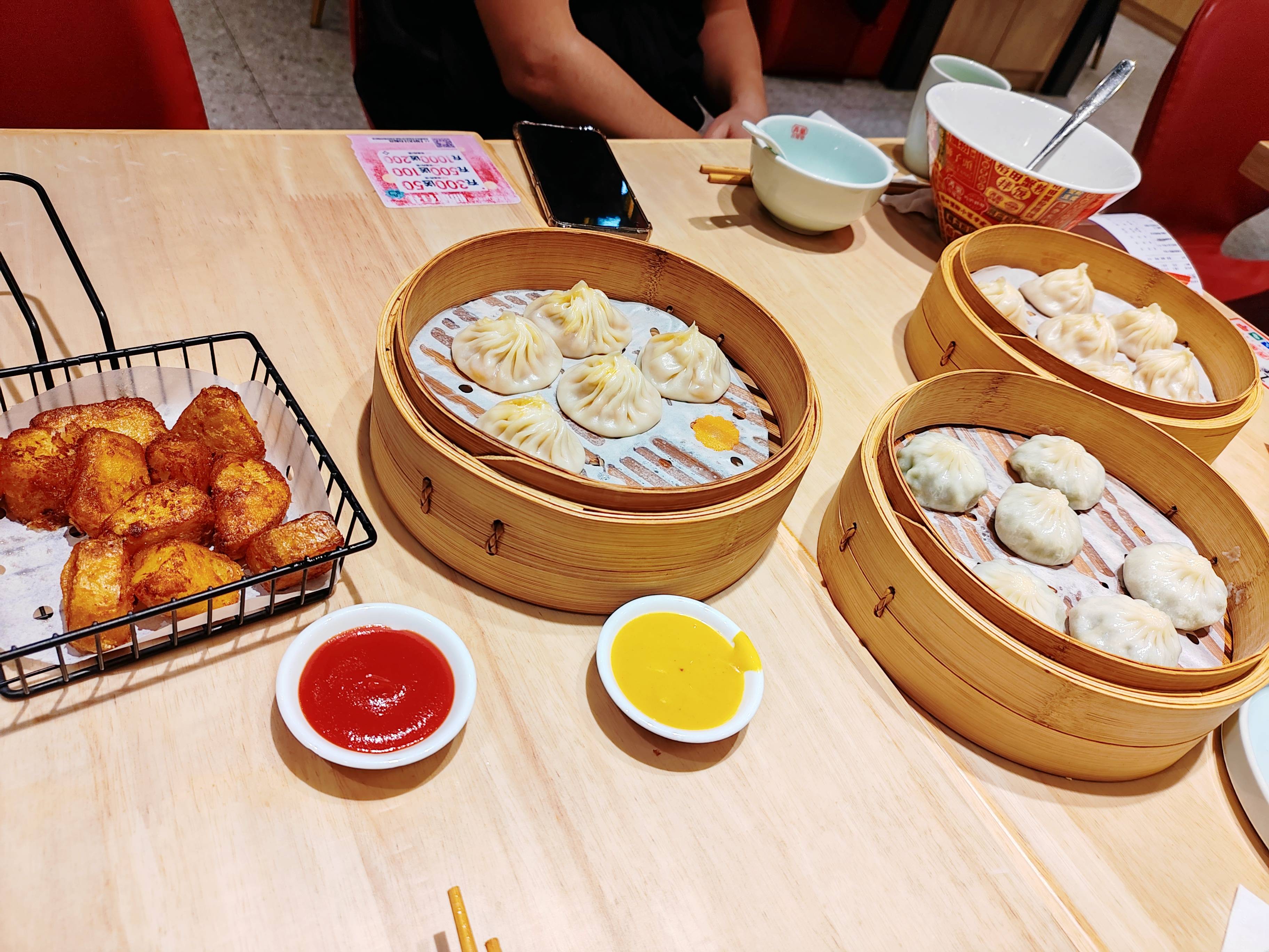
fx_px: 990
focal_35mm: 27
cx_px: 634
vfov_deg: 51.4
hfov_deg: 65.3
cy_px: 476
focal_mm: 6.14
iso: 114
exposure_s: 1/100
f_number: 1.8
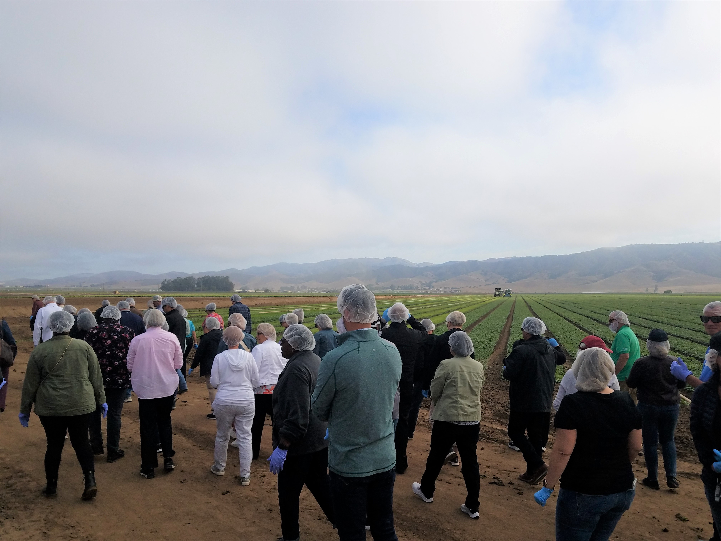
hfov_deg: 67.3
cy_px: 270
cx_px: 360
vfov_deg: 53.1
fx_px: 542
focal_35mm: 26
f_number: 1.7
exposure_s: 1/3288
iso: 40
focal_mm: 4.2
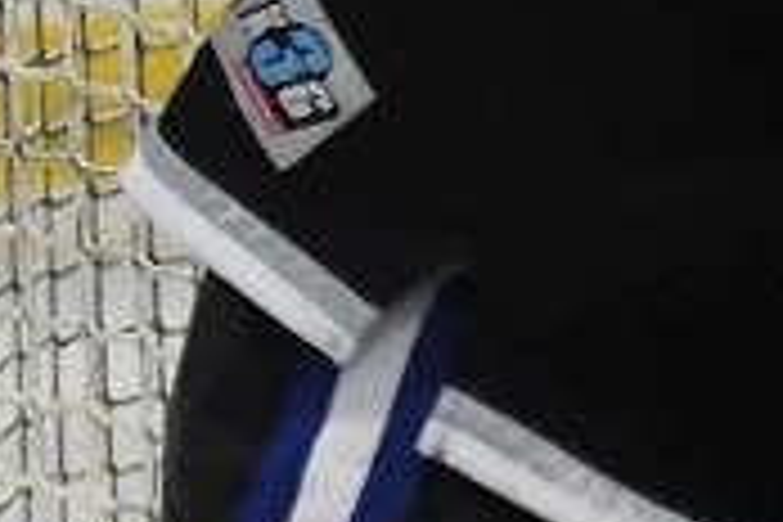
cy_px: 430
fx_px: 14680
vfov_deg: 2.0
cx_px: 2054
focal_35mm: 675
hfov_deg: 3.0
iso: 5000
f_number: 2.8
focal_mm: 70
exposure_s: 1/1000
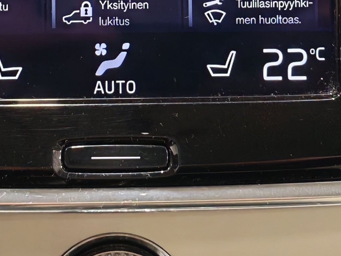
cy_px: -80
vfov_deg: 12.5
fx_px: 1132
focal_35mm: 115
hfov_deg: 17.1
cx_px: 109
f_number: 1.9
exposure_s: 1/33.3
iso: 1840
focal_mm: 6.12
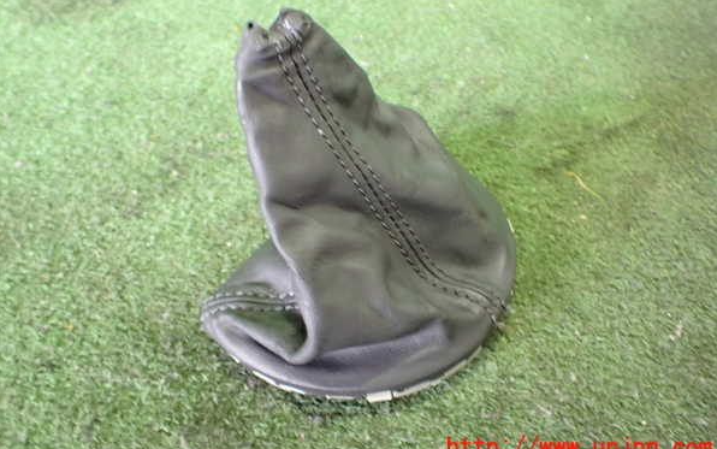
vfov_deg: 39.4
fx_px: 626
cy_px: 193
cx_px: 357
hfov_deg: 59.6
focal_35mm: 32
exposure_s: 1/30
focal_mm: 5.4
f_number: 2.3
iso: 800
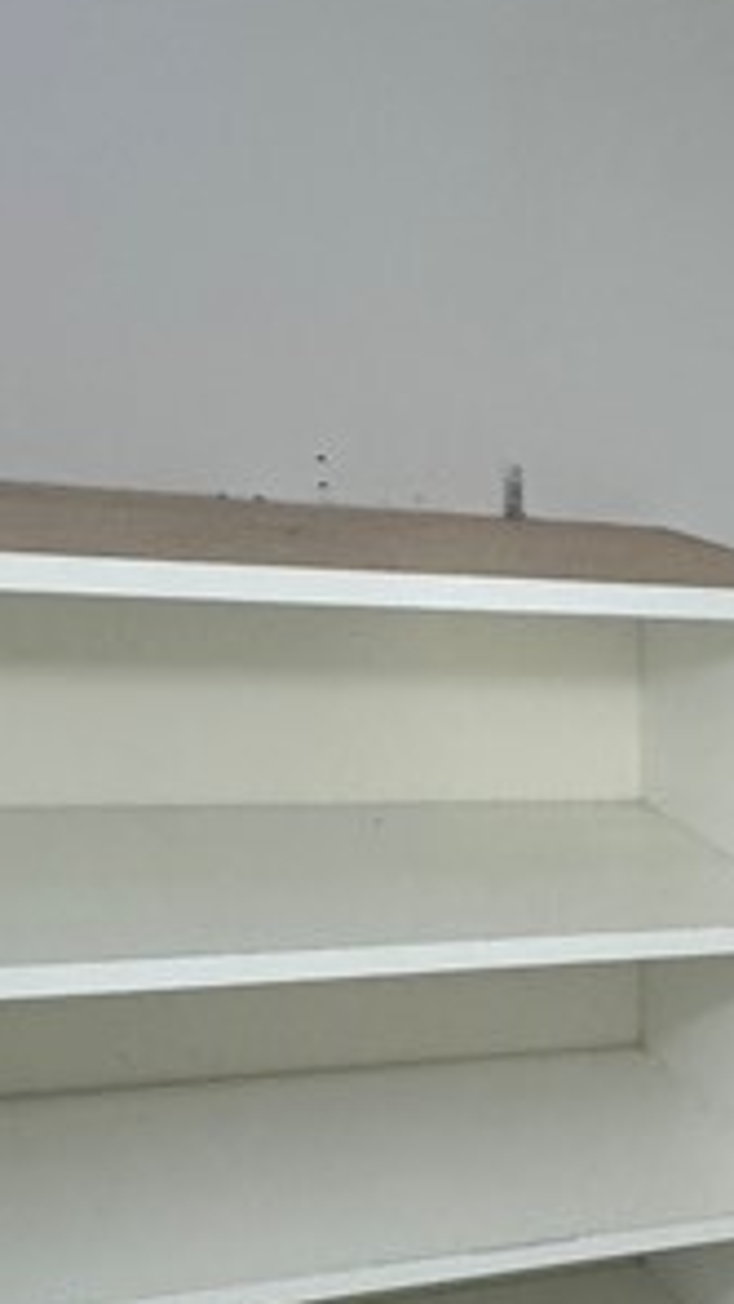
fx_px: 1833
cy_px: 1277
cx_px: 1128
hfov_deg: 19.5
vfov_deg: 35.7
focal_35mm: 53
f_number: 2.2
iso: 320
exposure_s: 1/120
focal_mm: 2.22
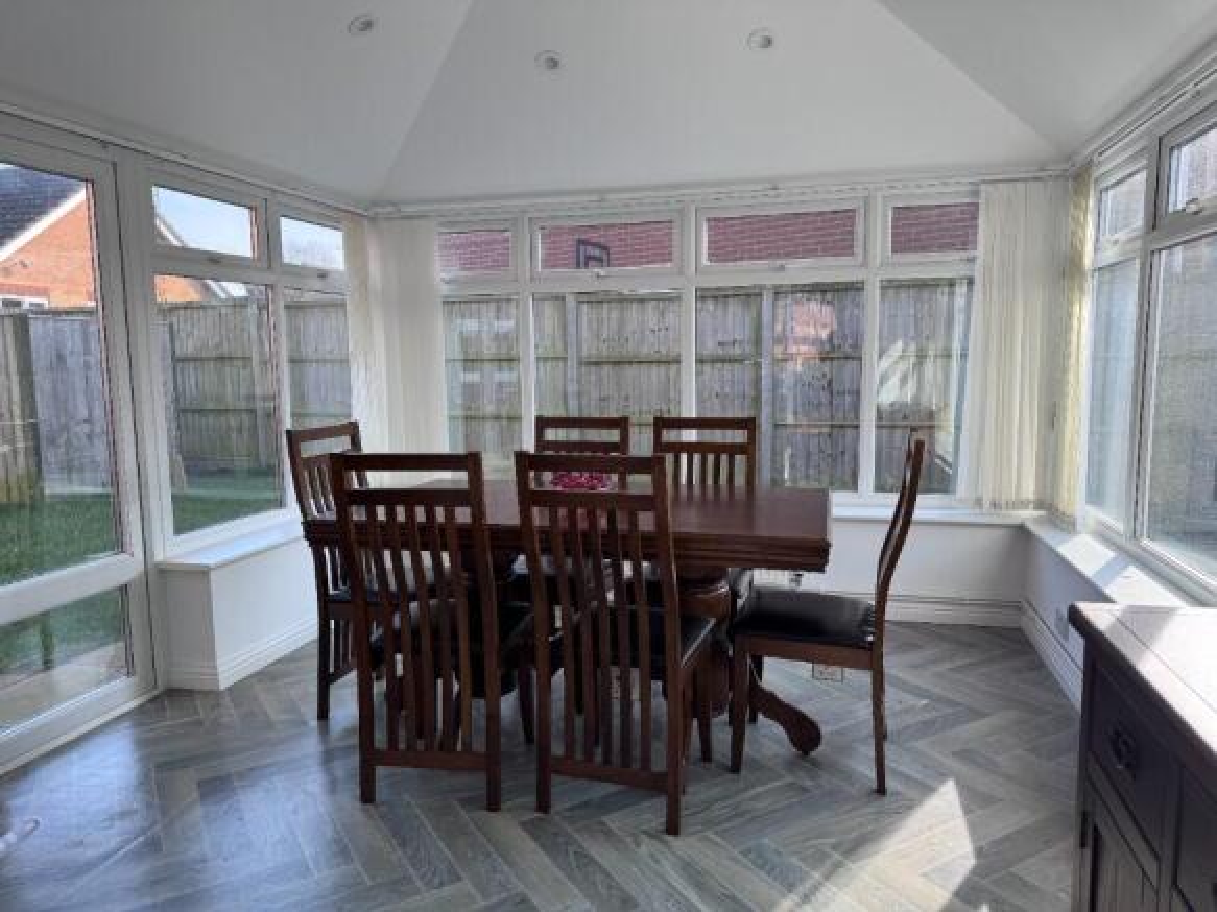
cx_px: 608
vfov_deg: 56.8
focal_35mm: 24
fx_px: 844
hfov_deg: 71.6
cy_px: 456
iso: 80
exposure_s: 1/514
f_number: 1.78
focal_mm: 6.76
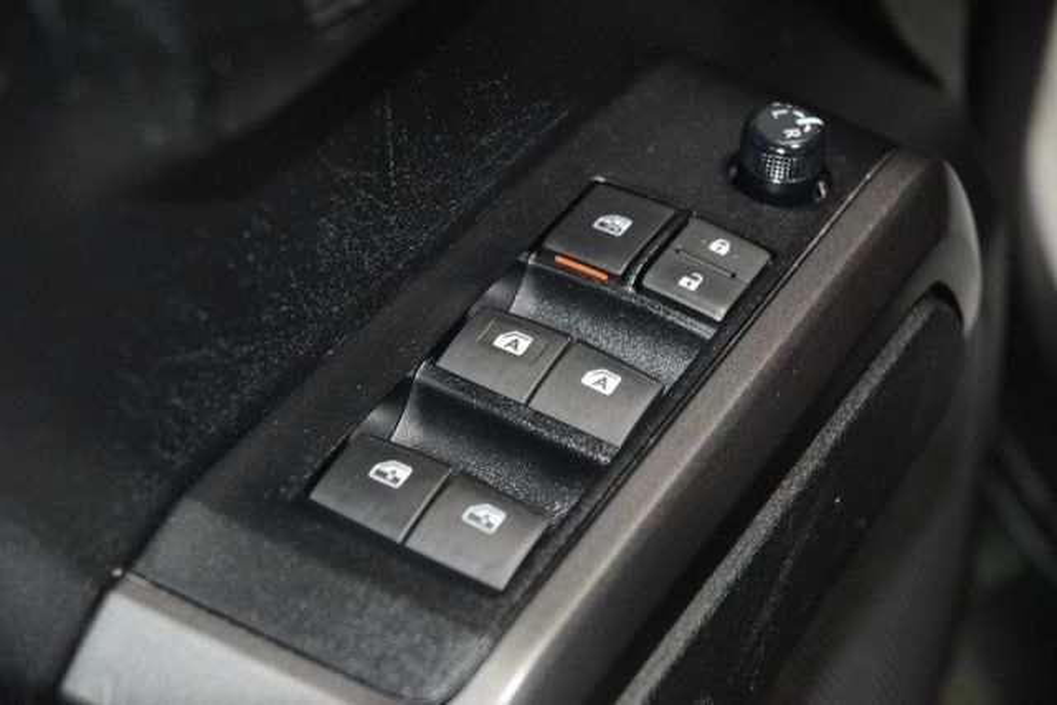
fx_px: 3083
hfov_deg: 19.5
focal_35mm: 105
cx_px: 528
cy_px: 352
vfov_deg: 13.0
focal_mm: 70
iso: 3200
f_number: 4.5
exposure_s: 1/60
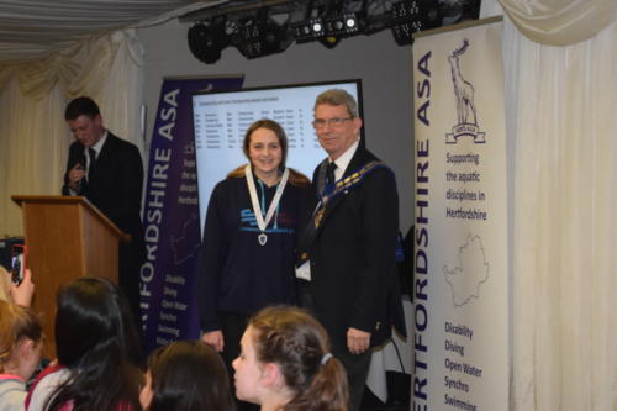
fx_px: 1413
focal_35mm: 82
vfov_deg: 16.5
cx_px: 308
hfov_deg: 24.6
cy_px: 206
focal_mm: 55
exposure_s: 1/60
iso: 3200
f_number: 5.6
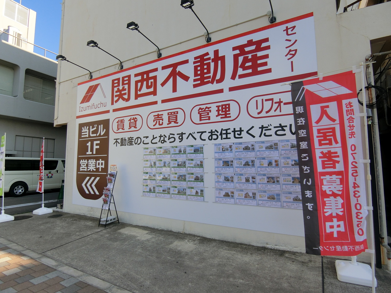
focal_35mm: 19
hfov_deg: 84.7
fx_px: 215
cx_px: 196
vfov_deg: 68.7
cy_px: 146
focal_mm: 4.06
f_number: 6.9
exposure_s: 1/200
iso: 80
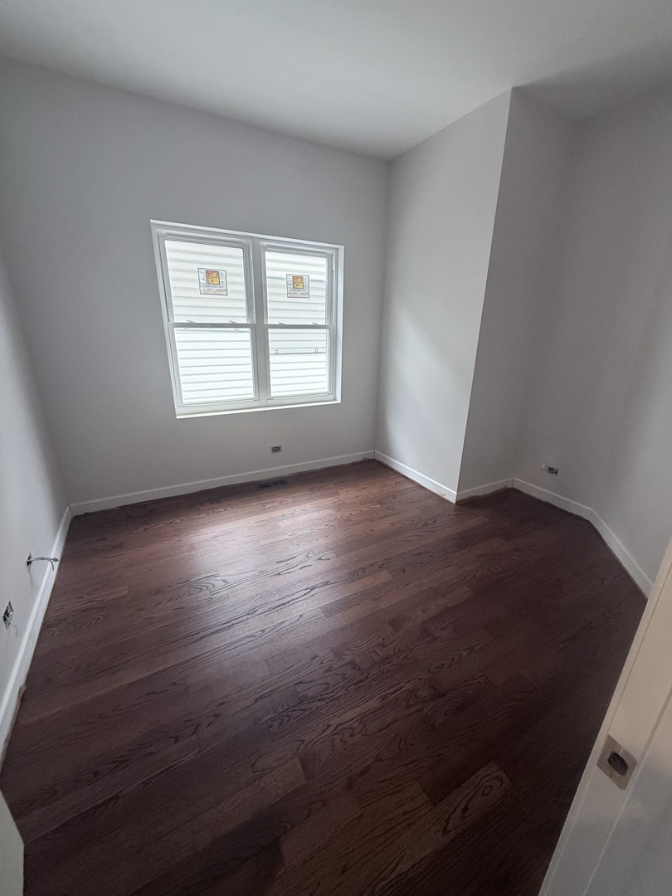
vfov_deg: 102.1
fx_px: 362
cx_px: 336
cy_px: 448
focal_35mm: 14
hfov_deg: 85.7
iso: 250
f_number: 2.2
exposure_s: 1/120
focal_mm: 2.22
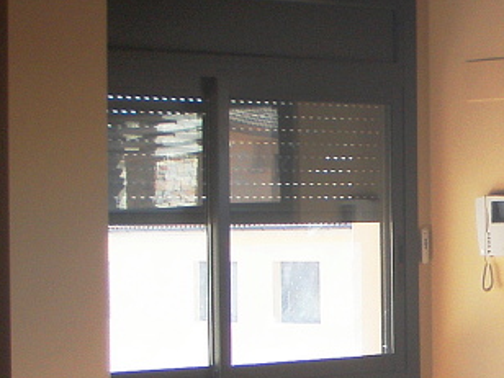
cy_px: 219
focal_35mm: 148
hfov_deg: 13.0
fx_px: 2155
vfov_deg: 10.0
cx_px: 609
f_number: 3.5
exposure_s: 1/60
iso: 80
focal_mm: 6.7
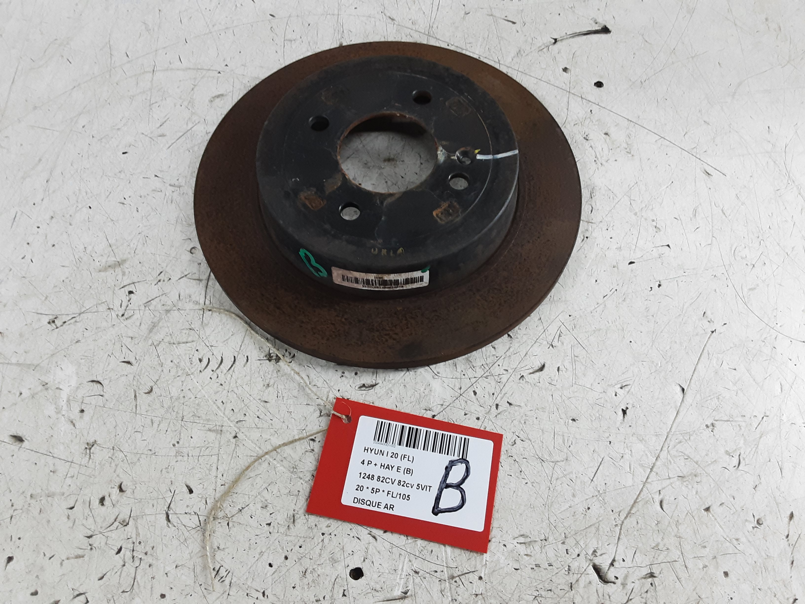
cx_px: 402
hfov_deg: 65.3
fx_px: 628
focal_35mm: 27
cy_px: 302
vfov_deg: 51.4
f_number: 1.9
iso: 125
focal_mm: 2.91
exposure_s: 1/50
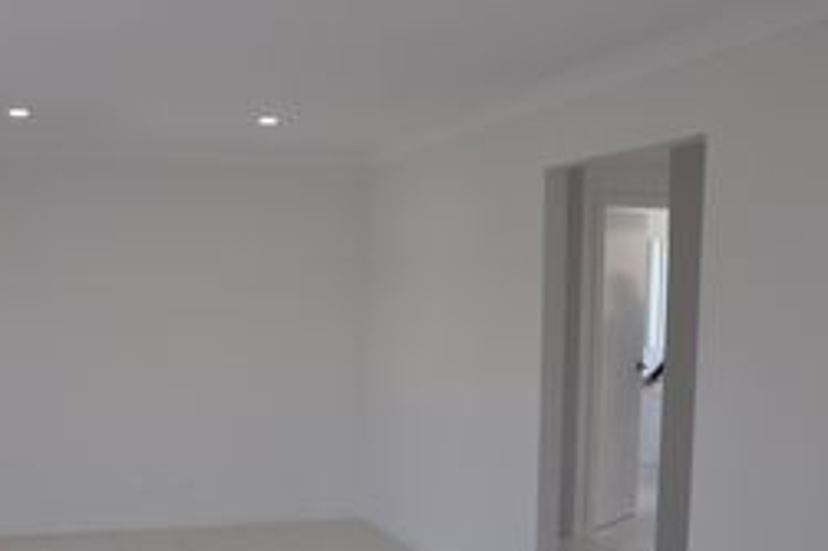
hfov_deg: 42.9
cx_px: 257
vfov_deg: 29.4
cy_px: 404
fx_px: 1034
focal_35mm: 45
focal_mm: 16
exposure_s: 1/40
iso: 200
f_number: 6.3
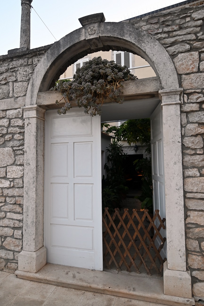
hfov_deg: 59.5
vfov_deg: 81.2
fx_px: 179
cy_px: 153
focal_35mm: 21
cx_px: 102
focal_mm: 14
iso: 400
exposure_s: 1/160
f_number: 4
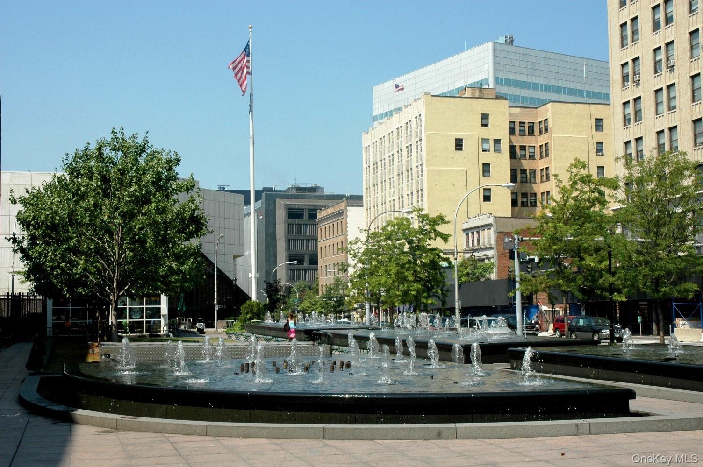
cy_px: 234
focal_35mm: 46
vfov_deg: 28.9
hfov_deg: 42.4
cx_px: 352
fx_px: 907
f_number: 11
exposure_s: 1/500
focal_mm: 31
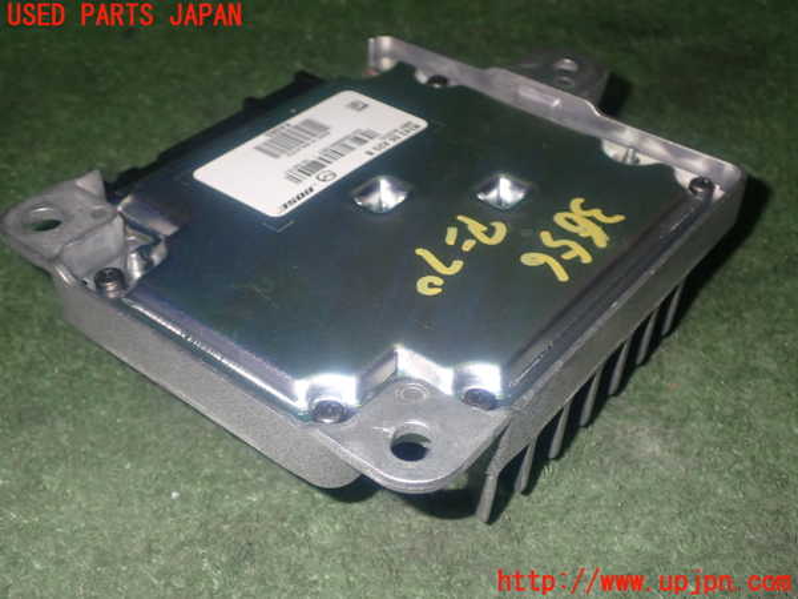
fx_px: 1014
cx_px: 399
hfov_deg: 42.9
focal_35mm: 44
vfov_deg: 32.9
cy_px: 300
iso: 200
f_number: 9
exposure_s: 1/40
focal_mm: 7.84
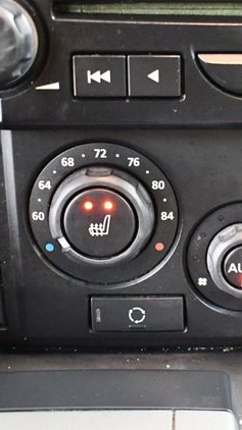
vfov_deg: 30.2
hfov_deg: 16.9
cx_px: 239
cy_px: 216
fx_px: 800
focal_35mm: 70
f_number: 3.8
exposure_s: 1/60
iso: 10000
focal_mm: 22
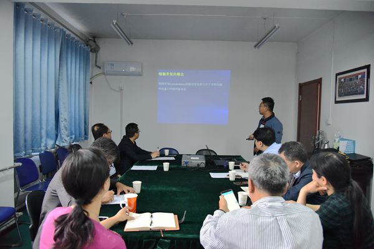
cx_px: 187
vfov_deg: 53.1
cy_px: 124
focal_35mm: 24
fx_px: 249
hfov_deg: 73.7
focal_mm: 24
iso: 4500
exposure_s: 1/125
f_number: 4
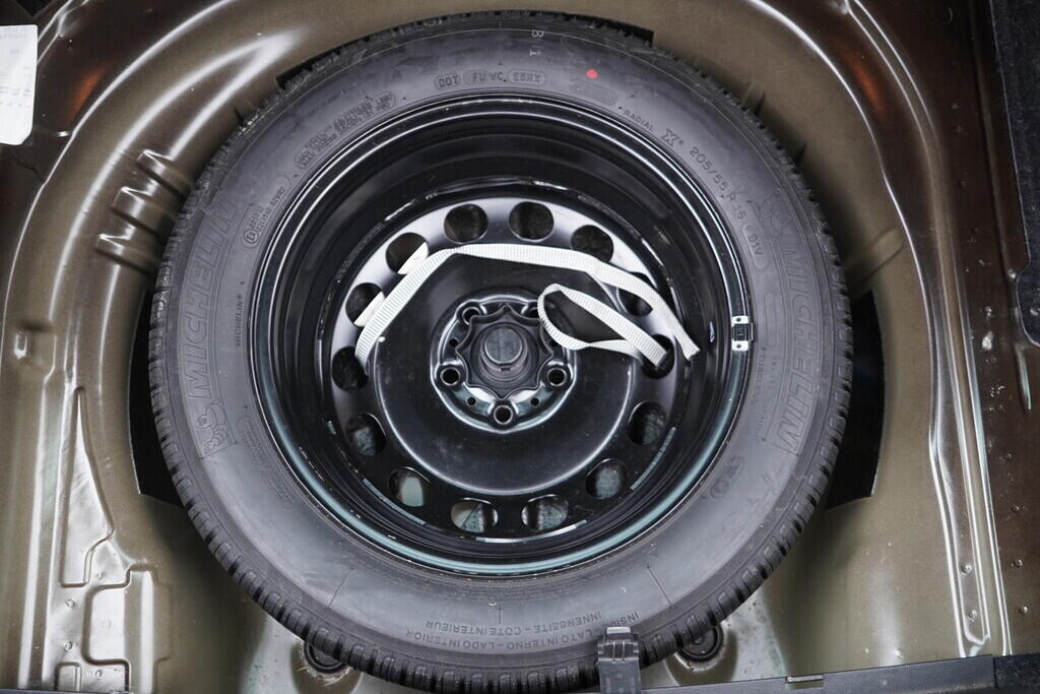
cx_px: 520
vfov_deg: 36.9
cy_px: 347
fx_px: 1040
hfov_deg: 53.1
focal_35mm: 36
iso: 500
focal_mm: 24
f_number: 2.8
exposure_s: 1/40
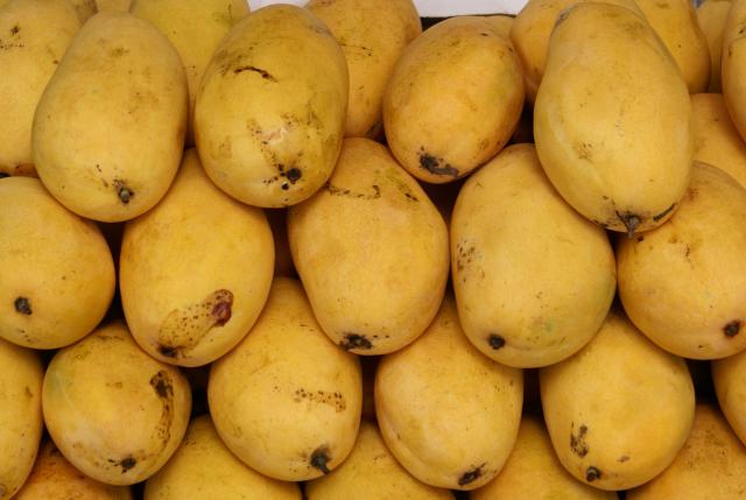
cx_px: 373
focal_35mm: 105
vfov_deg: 13.1
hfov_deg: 19.4
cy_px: 250
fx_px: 2179
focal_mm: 70
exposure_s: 1/160
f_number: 11
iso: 100
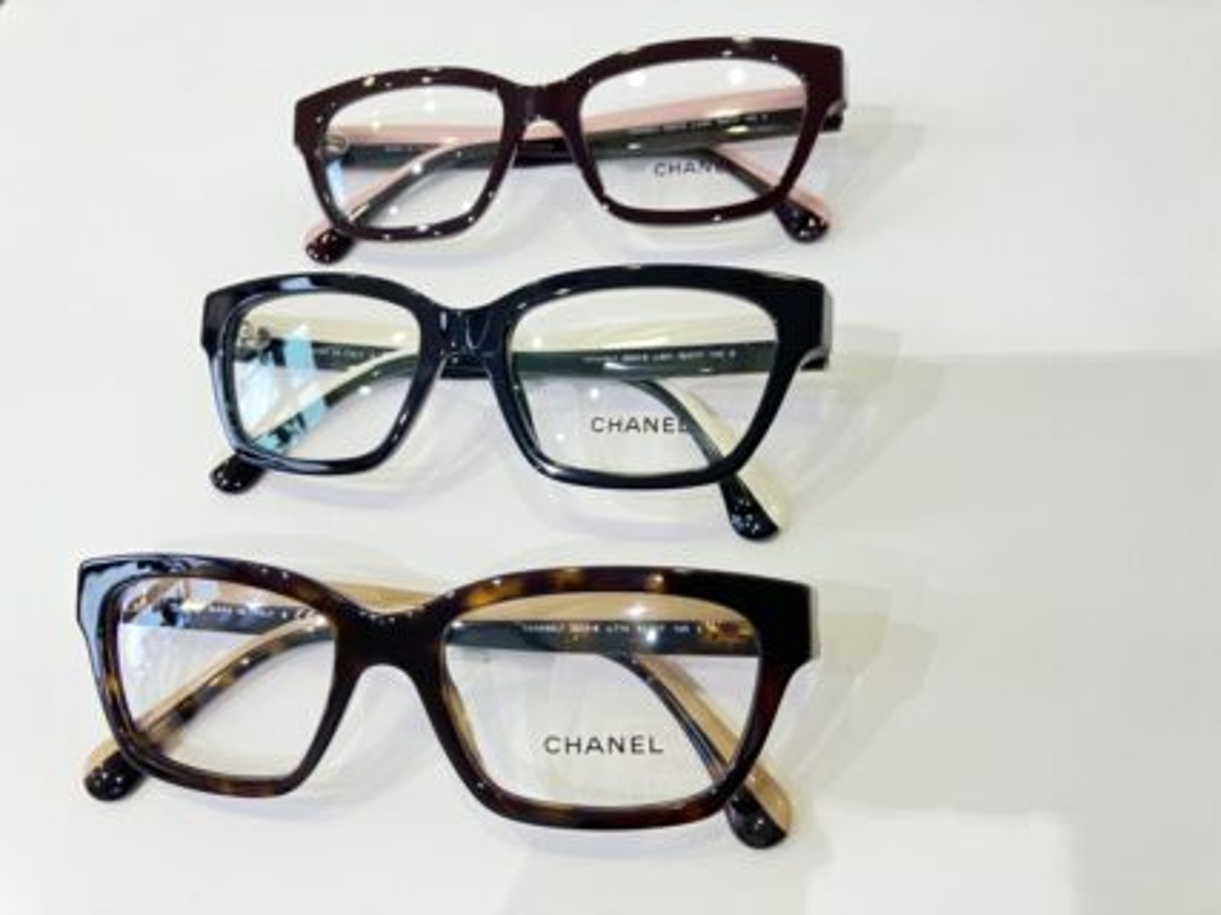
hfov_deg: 63.5
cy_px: 458
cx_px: 610
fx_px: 987
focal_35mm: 28
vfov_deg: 49.7
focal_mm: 3.99
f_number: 1.8
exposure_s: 1/60
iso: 200
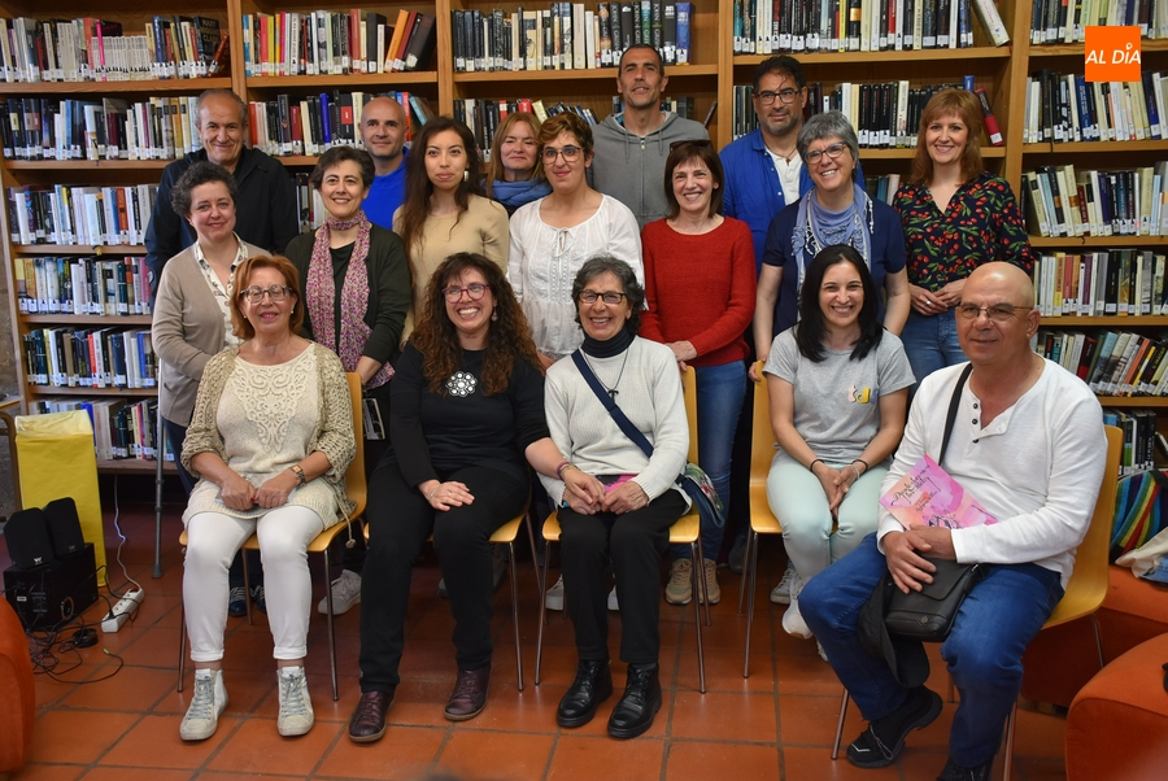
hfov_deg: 53.1
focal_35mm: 36
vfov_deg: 37.0
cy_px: 390
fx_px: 1169
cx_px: 584
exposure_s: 1/60
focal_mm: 24
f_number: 4
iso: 640
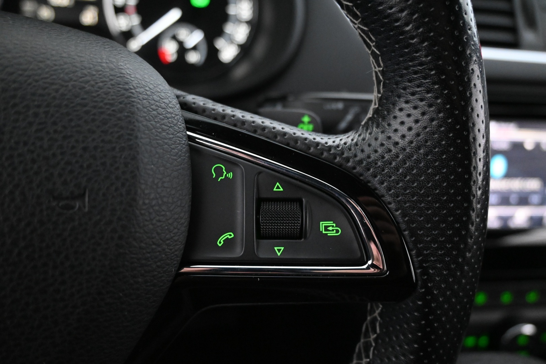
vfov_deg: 43.6
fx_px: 455
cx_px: 273
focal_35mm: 30
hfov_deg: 61.9
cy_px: 182
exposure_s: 1/30
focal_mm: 20
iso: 5600
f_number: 3.8
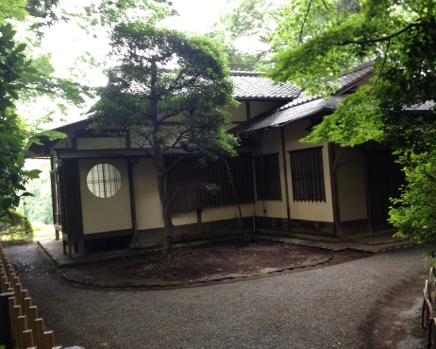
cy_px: 173
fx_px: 477
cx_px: 216
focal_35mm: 37
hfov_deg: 49.1
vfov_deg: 40.1
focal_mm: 4.28
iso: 50
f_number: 2.4
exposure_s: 1/24
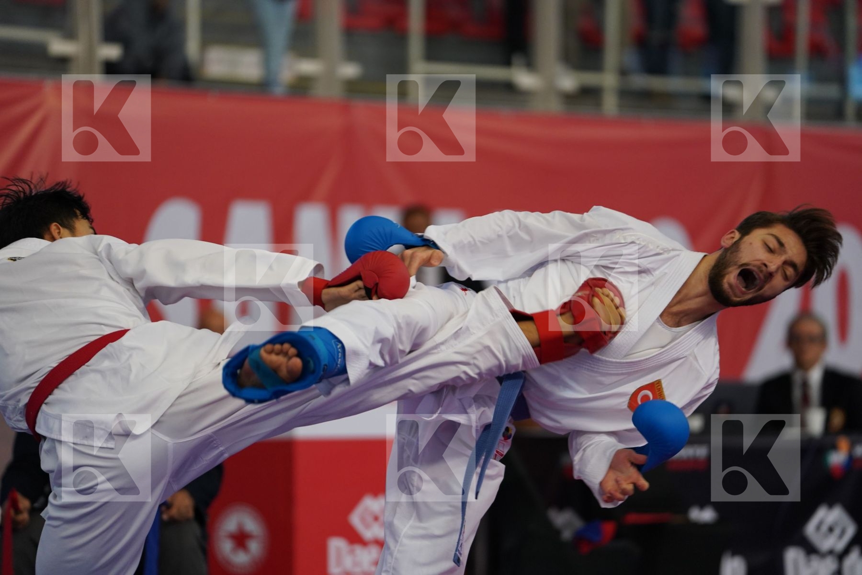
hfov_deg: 10.4
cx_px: 431
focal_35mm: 197
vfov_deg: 7.0
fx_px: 4717
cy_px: 288
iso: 1600
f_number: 2.8
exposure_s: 1/1000
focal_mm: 197
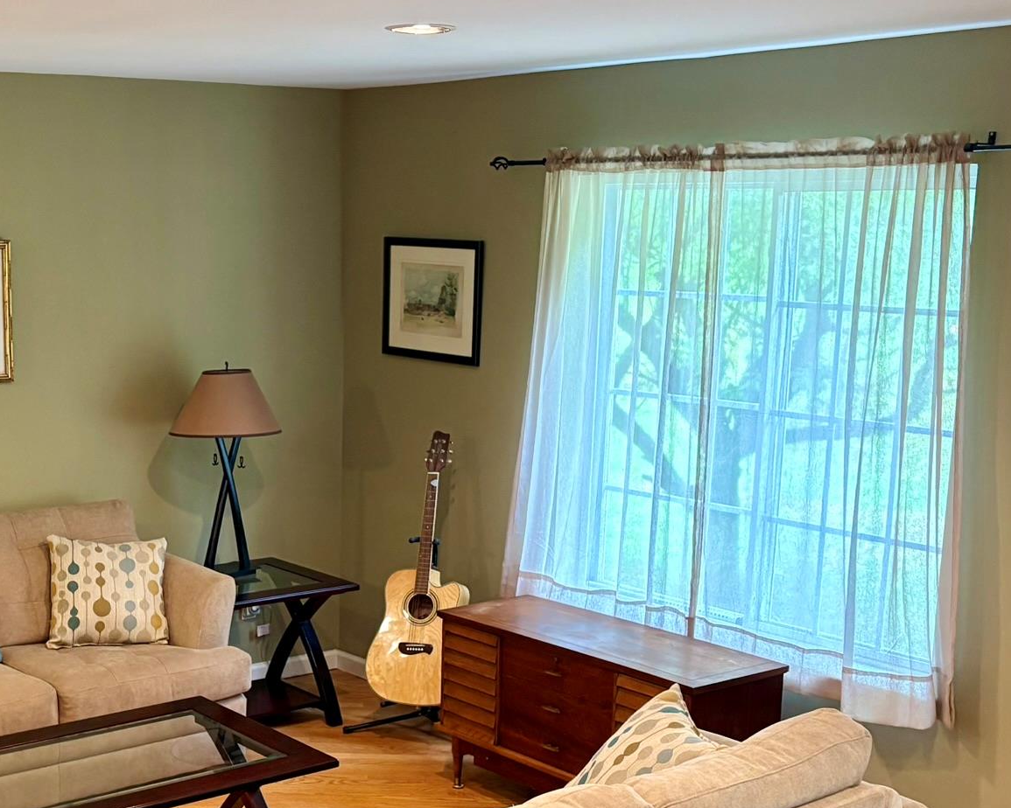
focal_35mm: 45
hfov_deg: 38.6
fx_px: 1346
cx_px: 123
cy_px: 658
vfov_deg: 32.4
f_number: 1.6
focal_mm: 5.96
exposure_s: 1/60
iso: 200
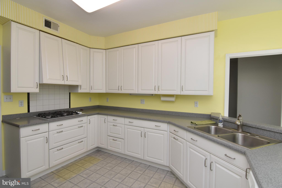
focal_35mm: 16
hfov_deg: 95.0
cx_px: 141
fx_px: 129
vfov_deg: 72.0
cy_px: 94
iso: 720
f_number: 5.6
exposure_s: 1/125
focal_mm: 11
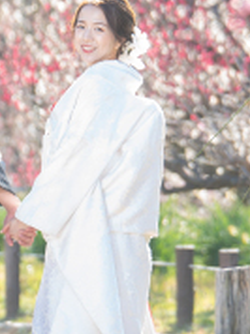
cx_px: 113
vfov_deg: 3.5
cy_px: 128
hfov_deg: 2.6
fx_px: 5425
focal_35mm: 562
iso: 64
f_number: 2.8
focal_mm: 130
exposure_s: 1/200
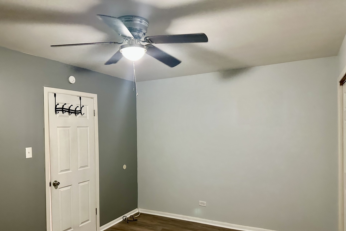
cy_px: 135
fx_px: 250
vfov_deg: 49.4
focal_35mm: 26
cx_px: 167
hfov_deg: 69.4
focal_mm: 6.86
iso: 640
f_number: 1.78
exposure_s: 1/40
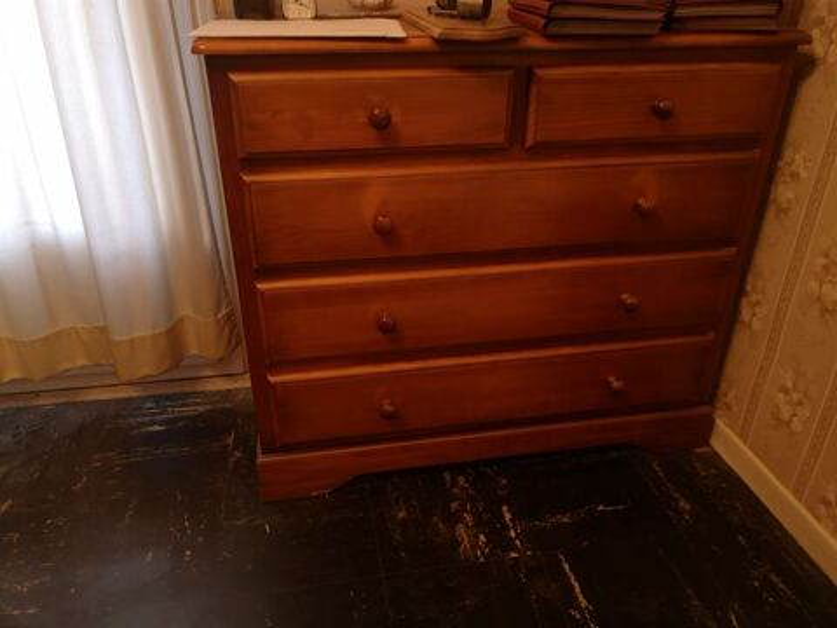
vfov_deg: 51.4
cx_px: 418
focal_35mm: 27
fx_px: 653
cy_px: 314
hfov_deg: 65.3
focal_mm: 3.95
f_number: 1.8
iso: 250
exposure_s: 1/33.3
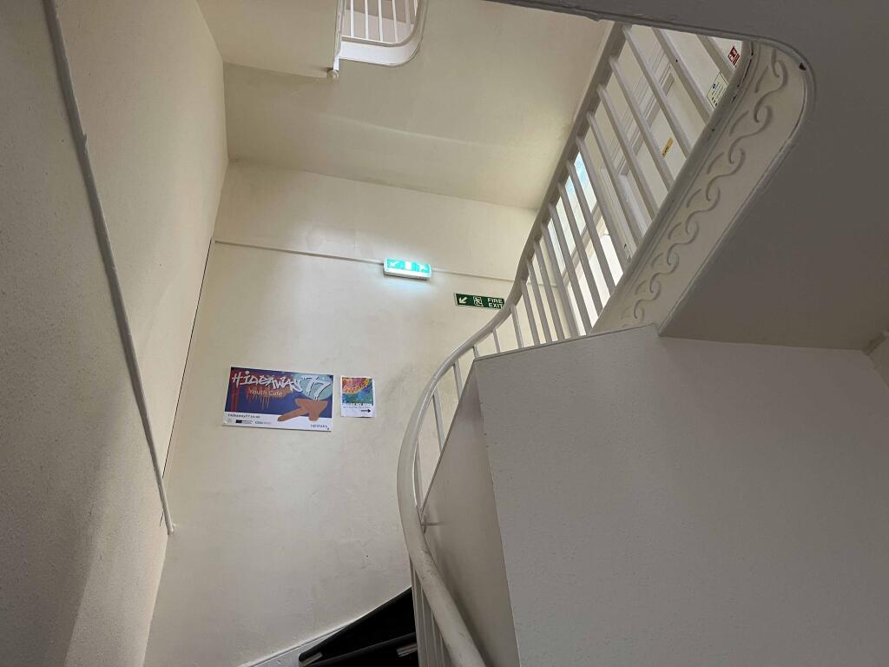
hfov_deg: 67.3
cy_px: 334
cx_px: 444
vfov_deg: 53.1
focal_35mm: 26
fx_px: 668
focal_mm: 5.1
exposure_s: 1/50
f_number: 1.6
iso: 160
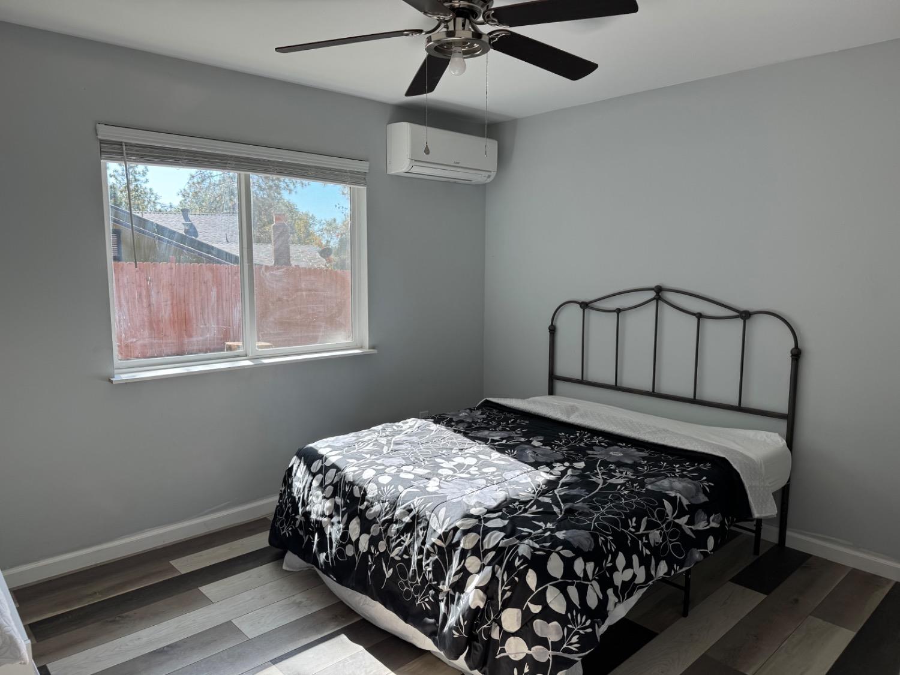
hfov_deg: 71.6
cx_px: 450
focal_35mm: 24
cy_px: 338
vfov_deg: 56.8
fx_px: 624
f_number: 1.78
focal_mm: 6.76
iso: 80
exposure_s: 1/250
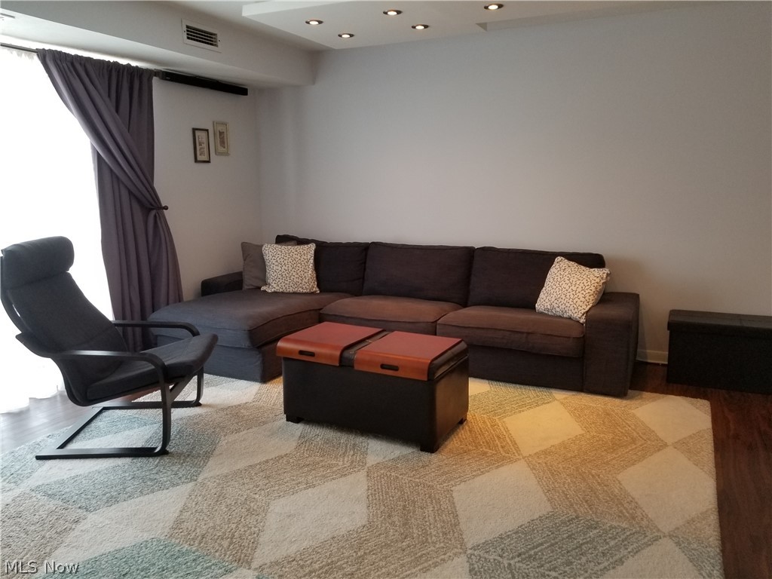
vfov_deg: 53.1
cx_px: 386
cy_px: 290
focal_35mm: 26
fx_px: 580
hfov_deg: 67.3
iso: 125
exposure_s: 1/60
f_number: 1.7
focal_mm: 4.25
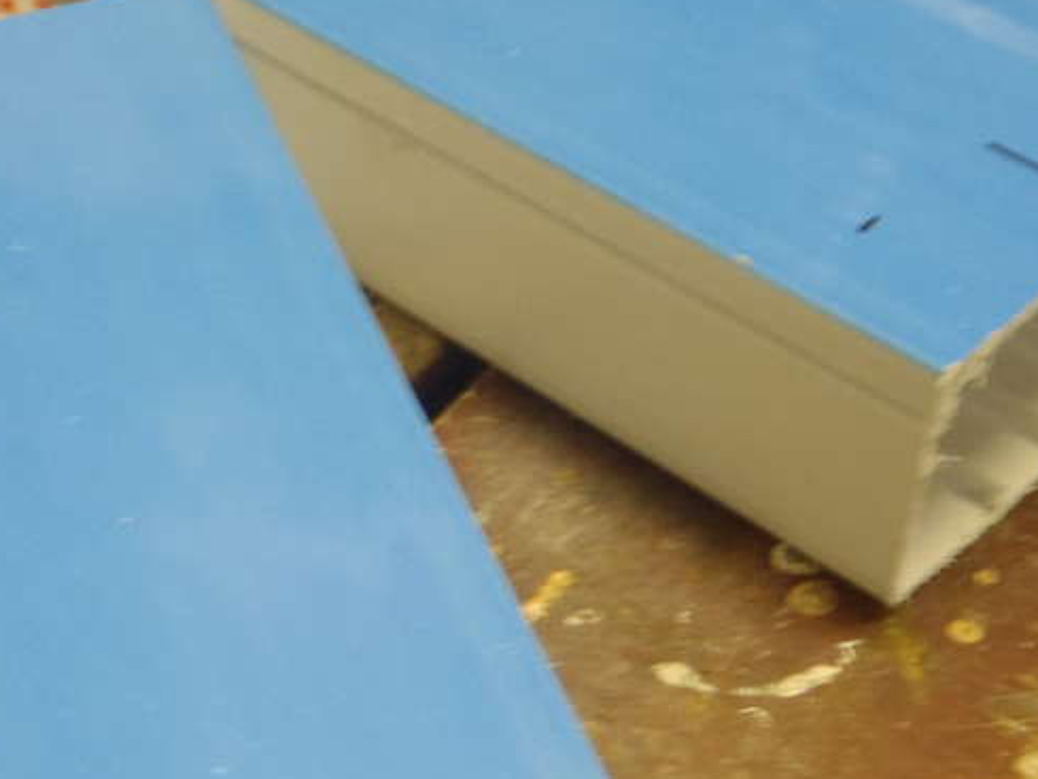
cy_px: 669
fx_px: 2160
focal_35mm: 72
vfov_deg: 20.1
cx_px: 332
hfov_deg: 26.8
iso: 250
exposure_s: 1/4
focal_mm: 6.53
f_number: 4.1
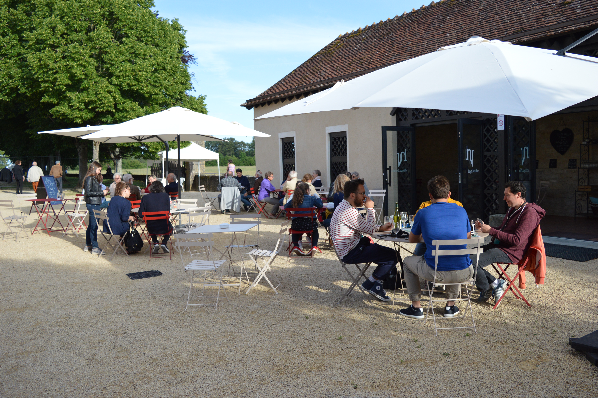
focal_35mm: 33
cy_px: 199
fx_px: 548
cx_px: 299
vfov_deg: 39.9
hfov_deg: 57.3
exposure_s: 1/1000
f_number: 5
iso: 400
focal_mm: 22
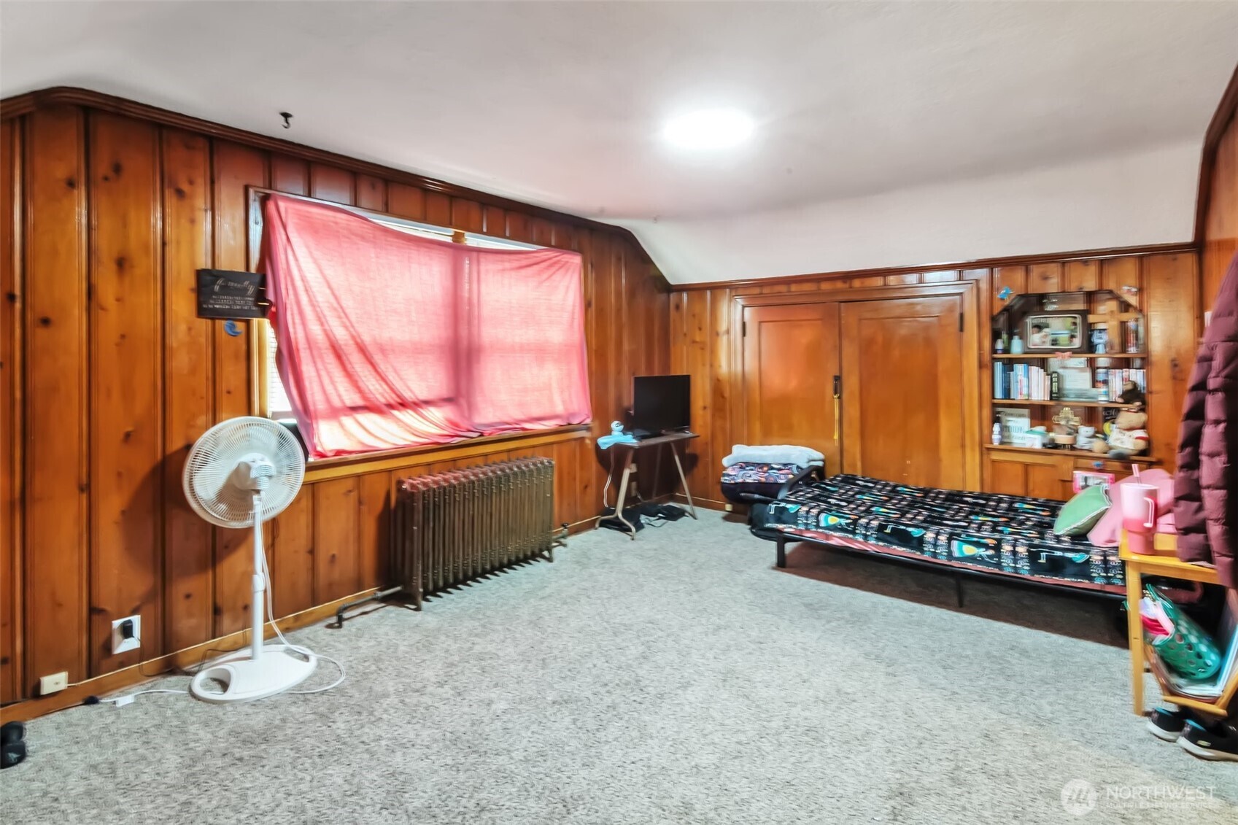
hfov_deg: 95.0
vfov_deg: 72.0
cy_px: 412
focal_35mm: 16
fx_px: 567
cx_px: 619
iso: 800
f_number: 20
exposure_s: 2
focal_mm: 11
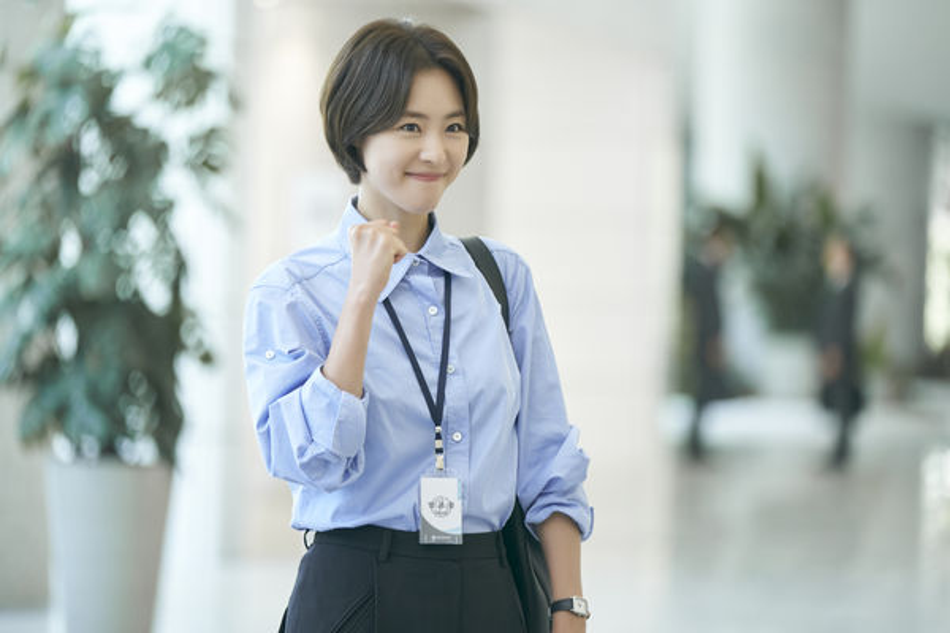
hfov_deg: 12.8
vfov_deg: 8.5
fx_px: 4248
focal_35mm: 161
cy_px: 316
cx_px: 475
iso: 1250
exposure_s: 1/320
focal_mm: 161
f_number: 2.8
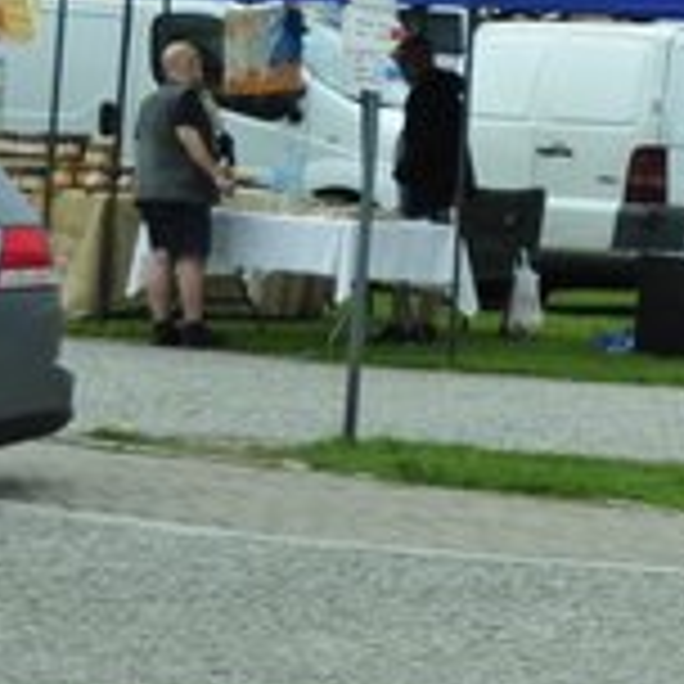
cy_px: 220
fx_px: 6568
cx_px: 2102
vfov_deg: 6.0
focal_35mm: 294
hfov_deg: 5.6
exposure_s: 1/800
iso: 200
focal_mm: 35
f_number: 5
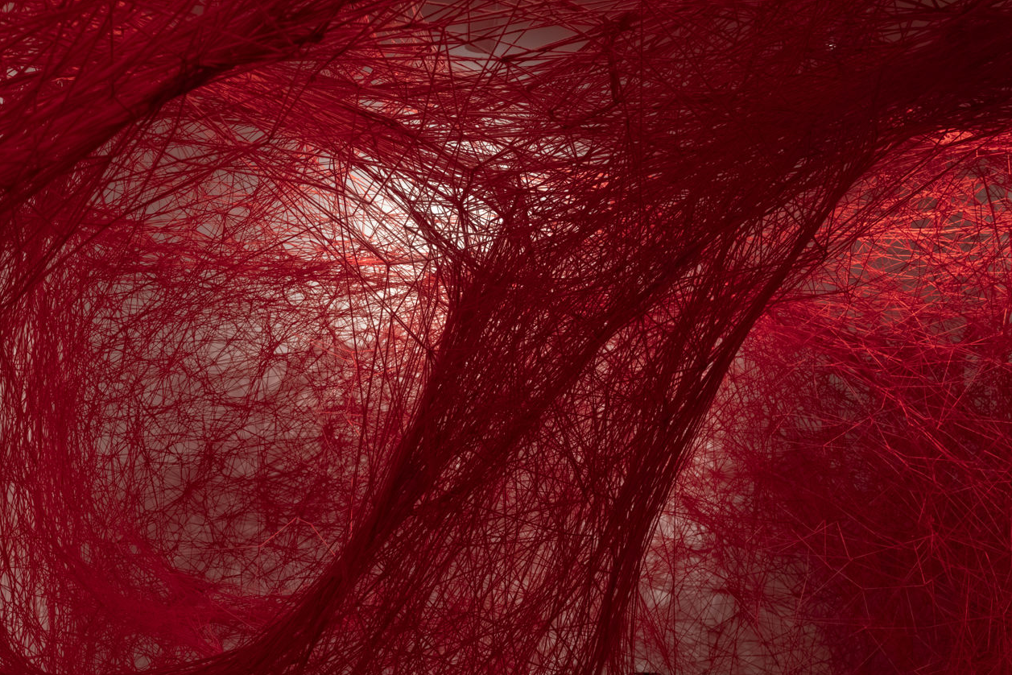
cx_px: 320
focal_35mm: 55
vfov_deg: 24.5
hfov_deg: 35.8
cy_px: 465
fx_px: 1546
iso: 2000
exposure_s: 1/80
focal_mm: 36
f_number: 11
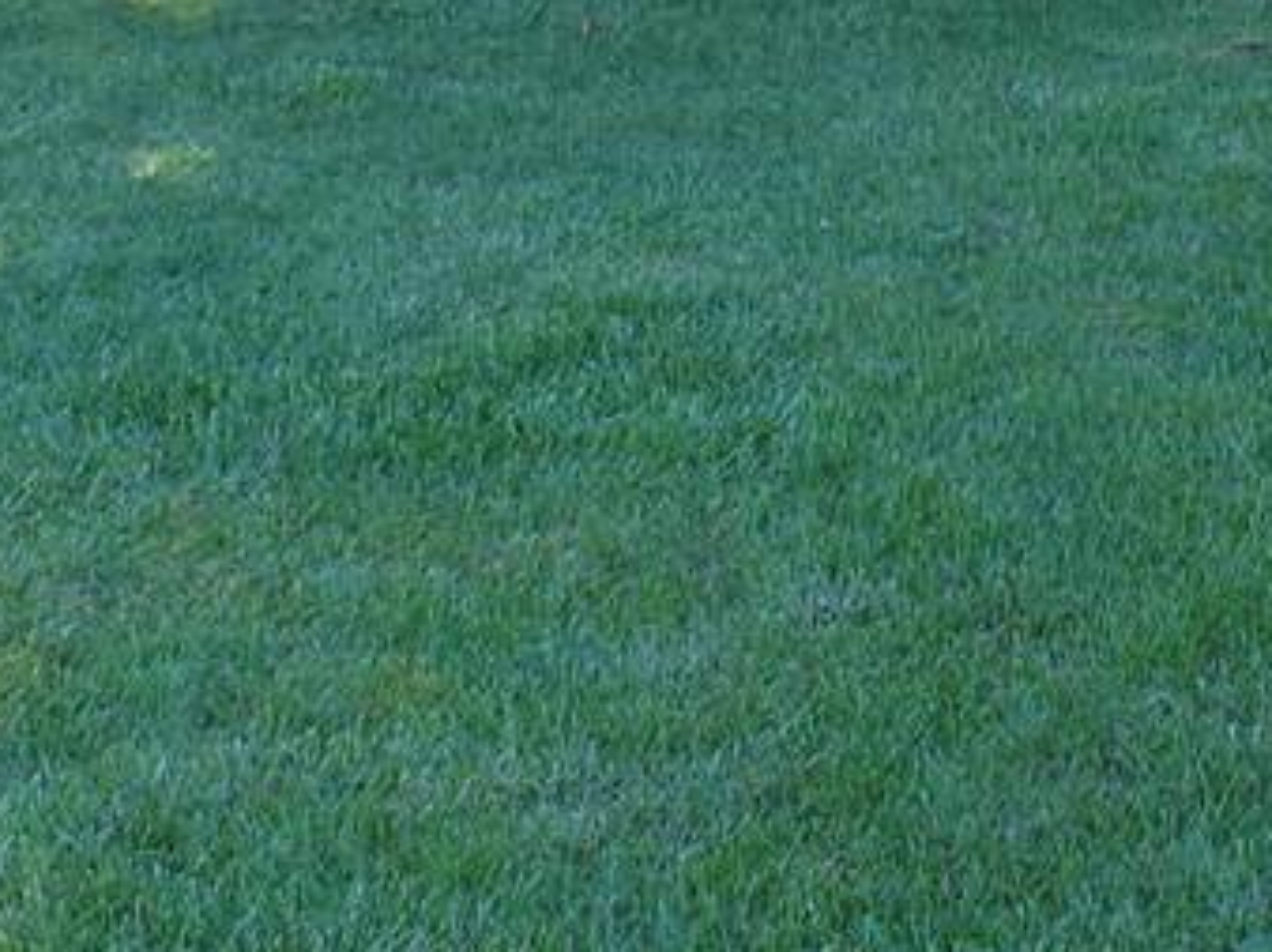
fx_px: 3562
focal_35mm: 97
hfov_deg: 20.0
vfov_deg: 14.6
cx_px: 1001
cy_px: -245
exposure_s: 1/100
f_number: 3.2
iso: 100
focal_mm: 5.8
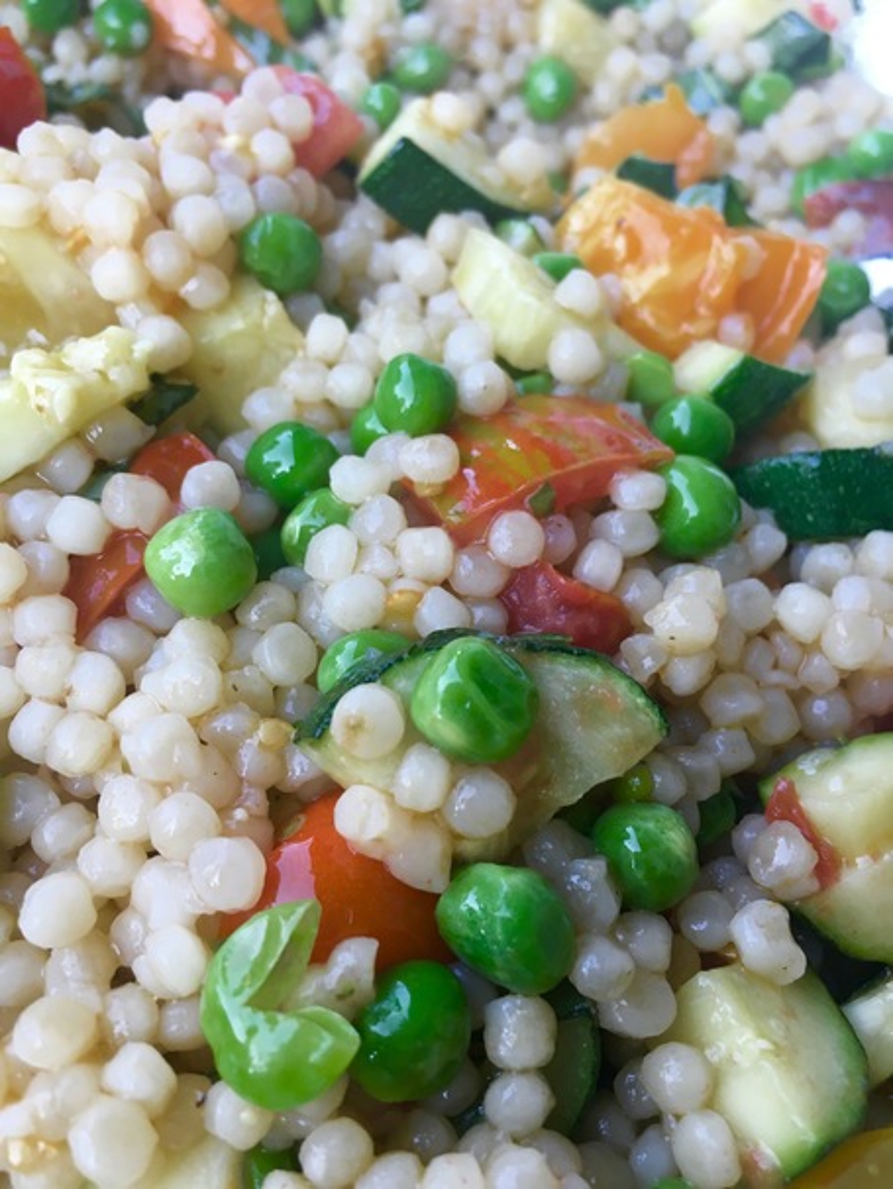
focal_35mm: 29
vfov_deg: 61.6
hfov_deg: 48.3
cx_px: 446
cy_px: 594
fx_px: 997
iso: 25
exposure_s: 1/40
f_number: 2.2
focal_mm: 4.15
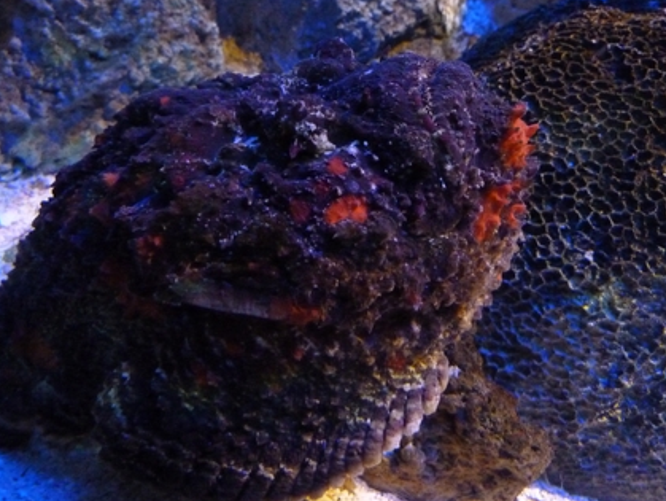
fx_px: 597
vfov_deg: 45.2
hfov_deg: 58.2
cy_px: 199
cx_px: 367
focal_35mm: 31
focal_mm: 4.5
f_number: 3.6
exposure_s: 1/13
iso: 800
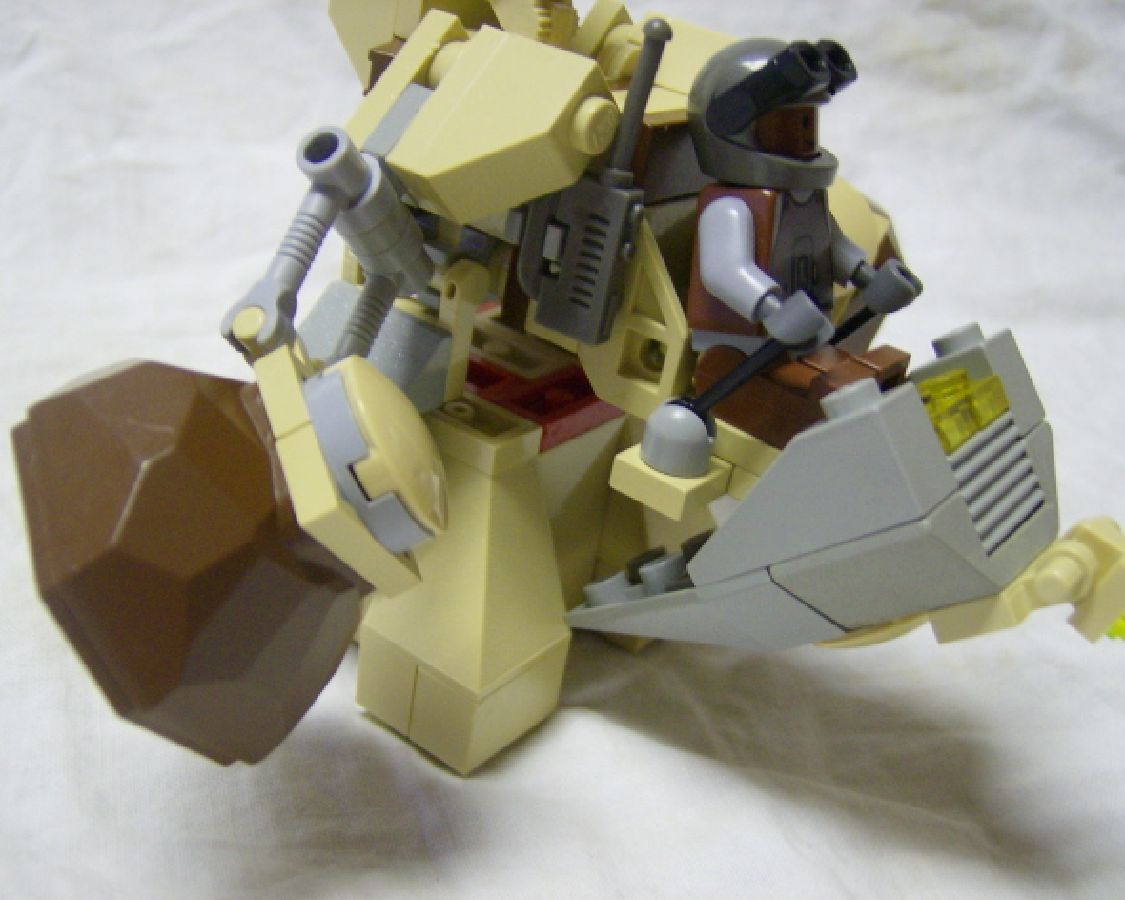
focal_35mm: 38
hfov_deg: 47.9
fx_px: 1265
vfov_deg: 39.2
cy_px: 449
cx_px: 551
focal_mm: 6
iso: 200
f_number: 2.8
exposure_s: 1/14.2
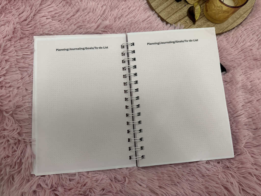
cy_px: 98
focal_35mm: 24
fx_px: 181
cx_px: 130
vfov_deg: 56.8
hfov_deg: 71.6
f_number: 1.78
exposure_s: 1/50
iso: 125
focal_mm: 6.76
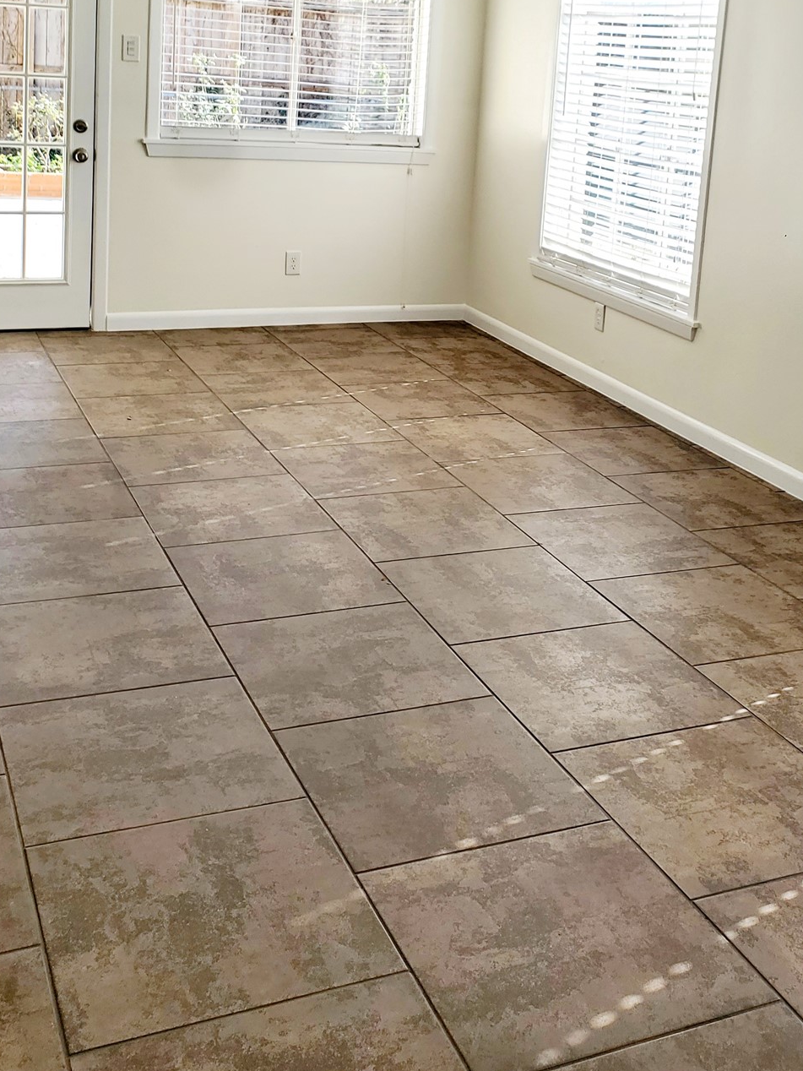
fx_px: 1299
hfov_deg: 34.3
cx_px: 477
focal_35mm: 42
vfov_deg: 43.1
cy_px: 245
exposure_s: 1/250
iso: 50
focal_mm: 4.3
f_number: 2.4
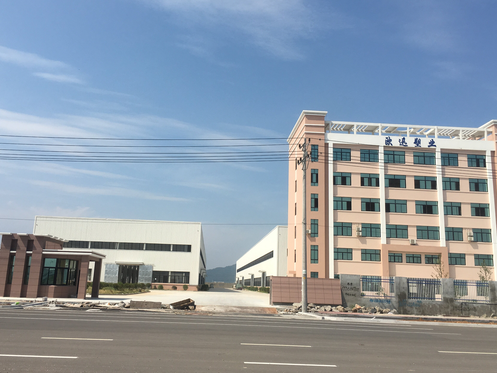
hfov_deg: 52.6
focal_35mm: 35
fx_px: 503
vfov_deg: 40.6
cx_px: 241
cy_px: 163
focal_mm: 4.15
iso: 25
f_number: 2.2
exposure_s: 1/2653
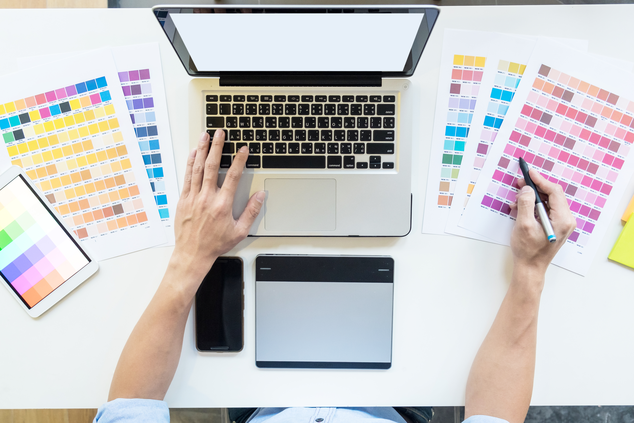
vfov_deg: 40.0
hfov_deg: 57.2
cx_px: 317
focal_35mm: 33
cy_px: 212
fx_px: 581
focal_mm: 22.3
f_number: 3.6
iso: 640
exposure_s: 1/125
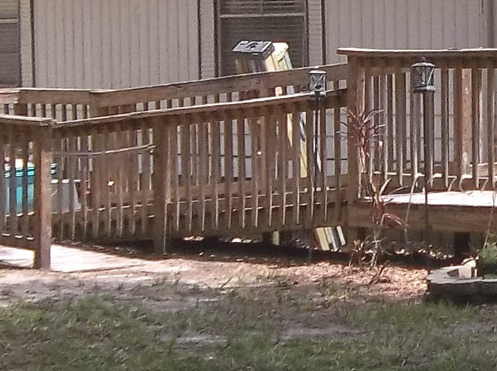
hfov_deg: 13.0
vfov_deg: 10.4
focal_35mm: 142
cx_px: 795
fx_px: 2035
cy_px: 89
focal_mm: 4.9
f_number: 3.5
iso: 80
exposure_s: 1/400
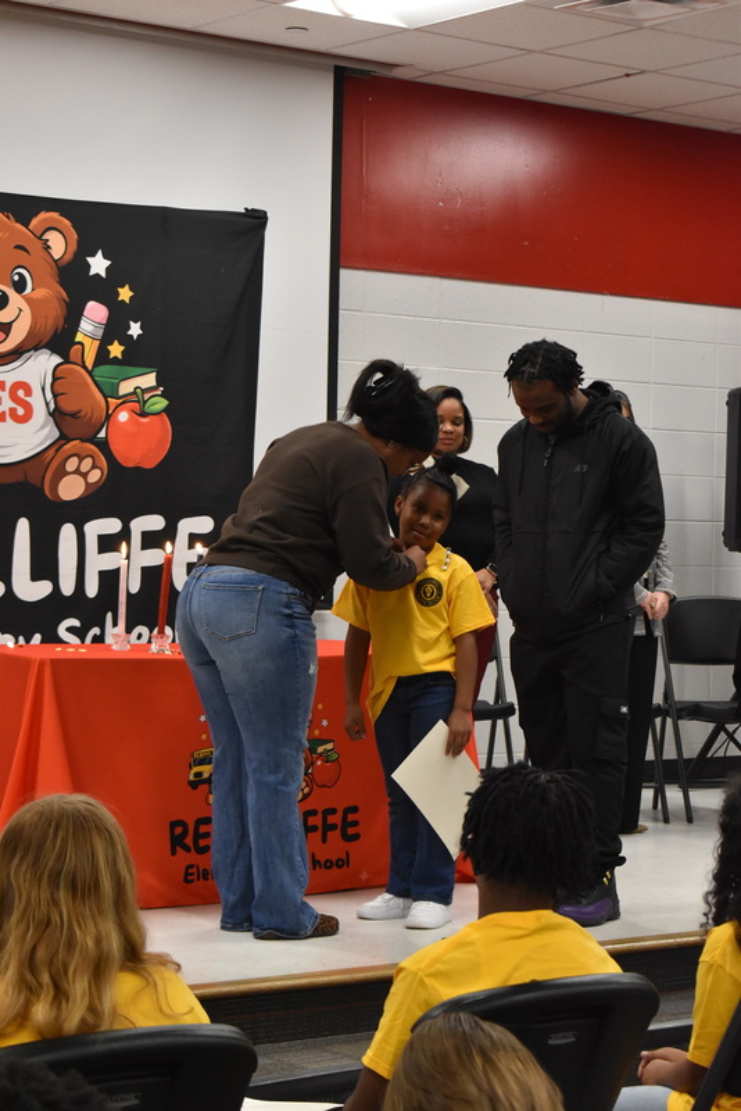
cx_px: 370
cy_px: 556
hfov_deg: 17.5
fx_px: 2406
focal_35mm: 78
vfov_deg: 26.0
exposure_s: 1/80
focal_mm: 52
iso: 2800
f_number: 7.1
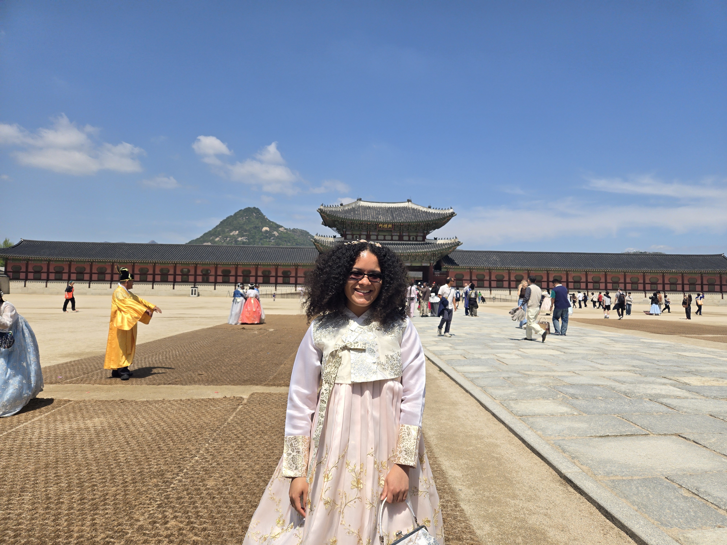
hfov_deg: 73.9
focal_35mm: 23
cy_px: 272
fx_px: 483
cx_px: 364
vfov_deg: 58.9
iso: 25
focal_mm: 5.4
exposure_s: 1/2463
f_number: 1.8
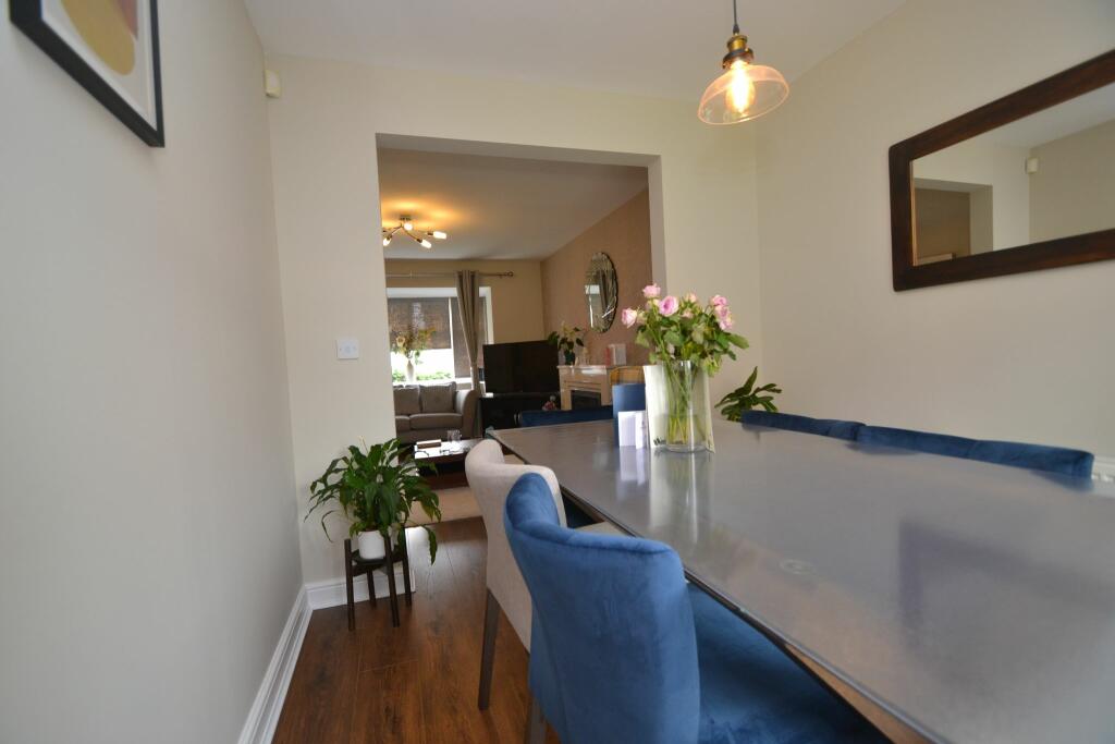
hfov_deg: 100.4
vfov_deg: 77.3
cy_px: 372
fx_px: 465
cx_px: 558
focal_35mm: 15
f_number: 3.5
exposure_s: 1/60
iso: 450
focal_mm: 10
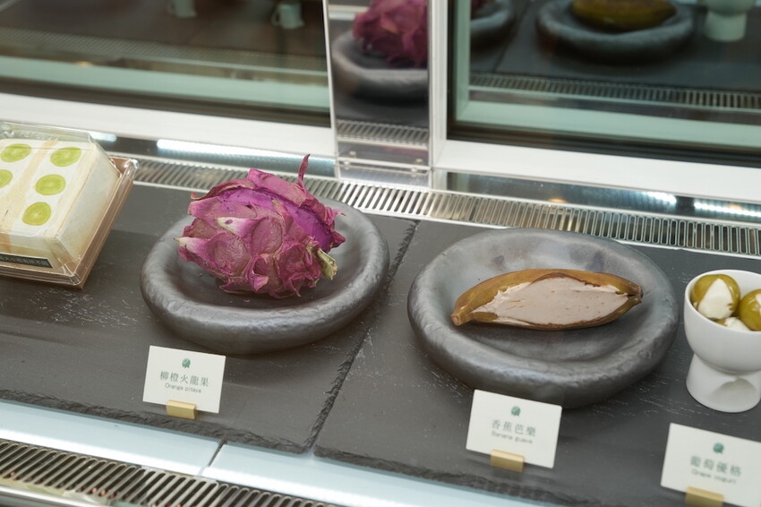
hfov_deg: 43.6
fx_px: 951
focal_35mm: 45
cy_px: 254
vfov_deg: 29.8
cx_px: 380
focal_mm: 45
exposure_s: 1/125
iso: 400
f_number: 5
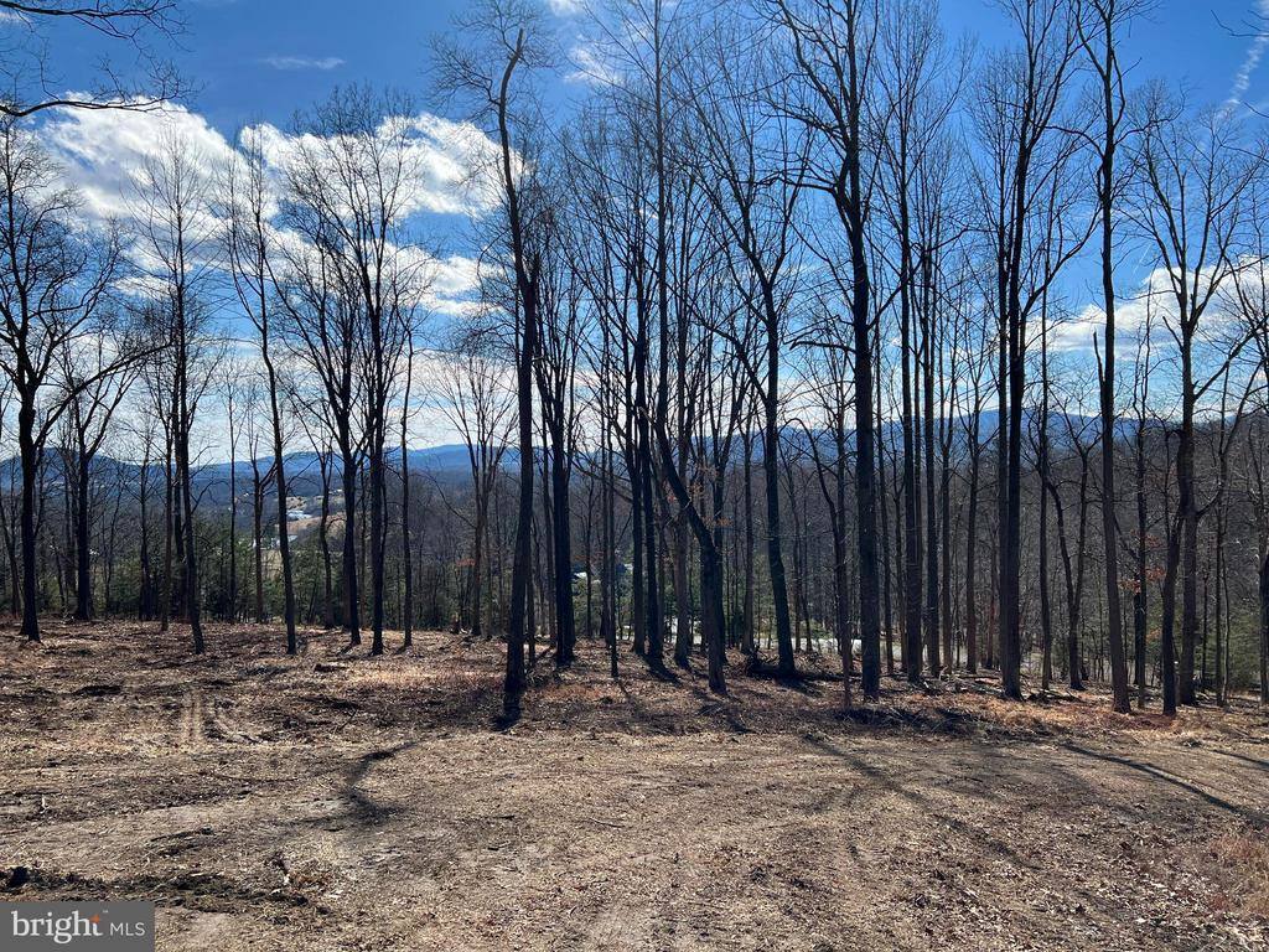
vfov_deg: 53.1
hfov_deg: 67.3
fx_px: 953
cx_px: 634
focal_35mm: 26
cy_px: 476
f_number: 1.5
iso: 50
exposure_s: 1/4831
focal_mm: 5.7
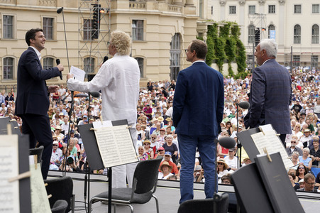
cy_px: 106
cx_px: 160
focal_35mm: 72
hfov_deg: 28.1
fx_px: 640
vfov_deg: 18.9
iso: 200
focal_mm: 72
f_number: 7.1
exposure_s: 1/250
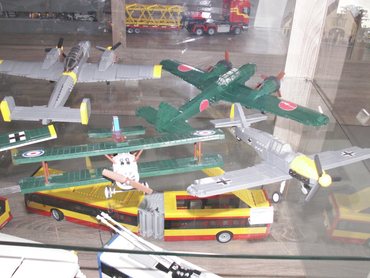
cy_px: 139
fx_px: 374
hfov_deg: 52.6
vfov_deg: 40.7
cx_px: 185
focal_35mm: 35
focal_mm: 5.86
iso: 160
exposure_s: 1/60
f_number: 2.8
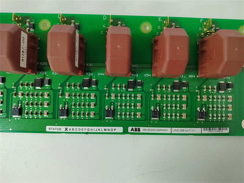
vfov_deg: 58.9
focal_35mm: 23
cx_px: 122
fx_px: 162
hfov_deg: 73.9
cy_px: 92
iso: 1550
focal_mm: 5.52
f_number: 1.9
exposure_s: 1/50
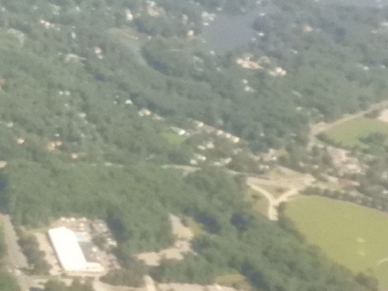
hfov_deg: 19.7
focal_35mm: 88
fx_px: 986
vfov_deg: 16.6
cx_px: -175
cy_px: 37
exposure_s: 1/2000
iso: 1600
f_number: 5
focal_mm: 5.4
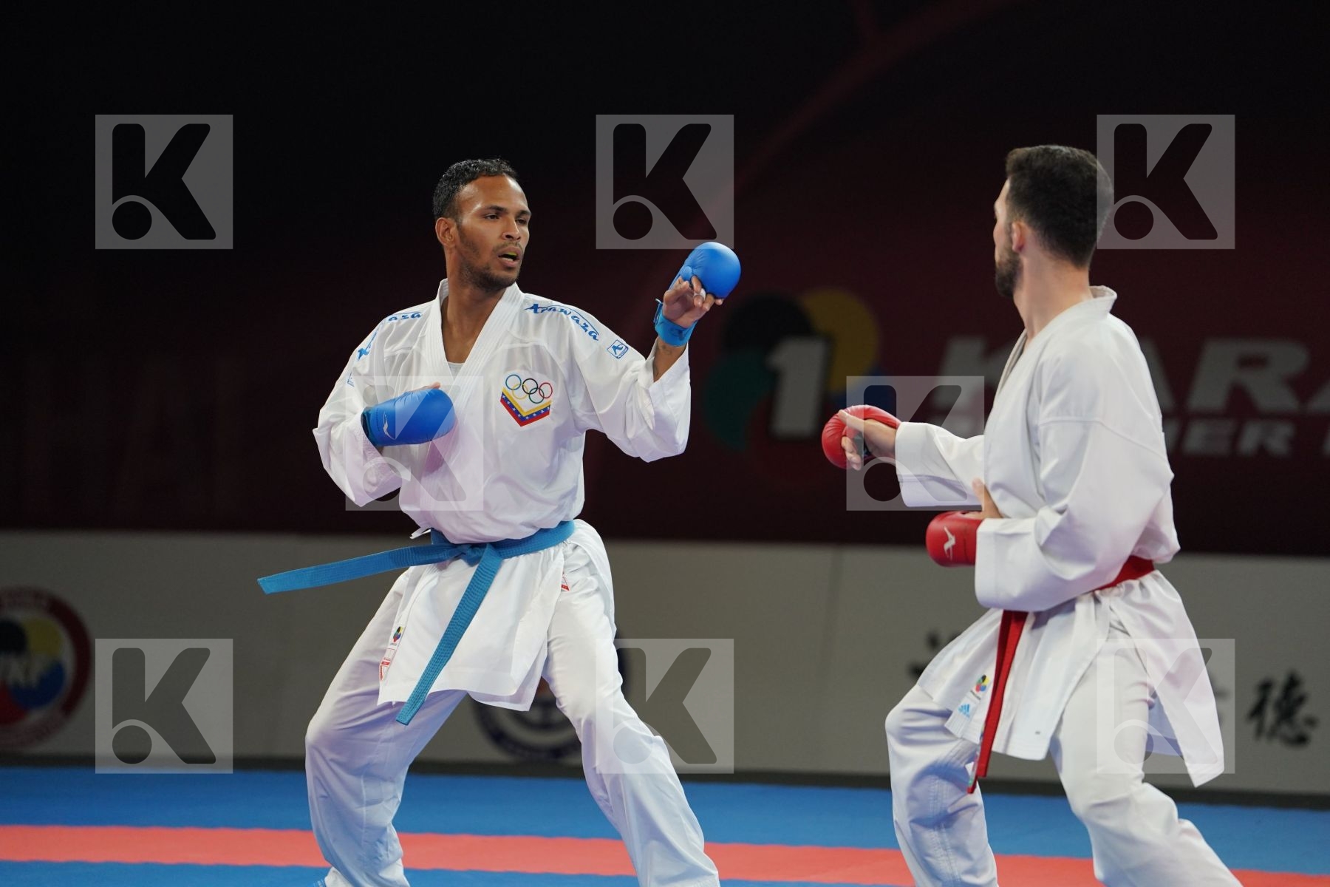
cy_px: 444
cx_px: 665
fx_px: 7388
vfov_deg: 6.9
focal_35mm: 200
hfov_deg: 10.3
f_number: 2.8
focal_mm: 200
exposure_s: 1/1000
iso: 2000
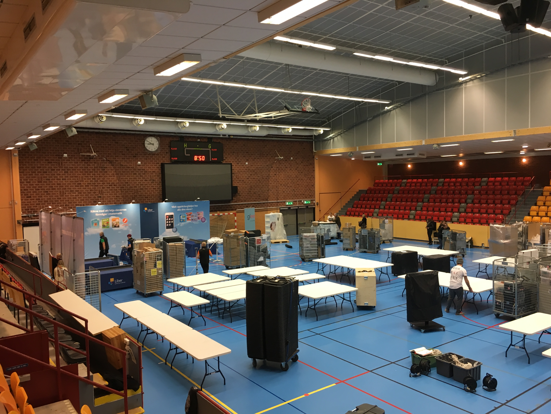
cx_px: 276
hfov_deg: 61.7
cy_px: 207
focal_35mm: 29
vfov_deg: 48.2
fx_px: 462
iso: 100
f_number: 2.2
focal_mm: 4.15
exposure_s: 1/33
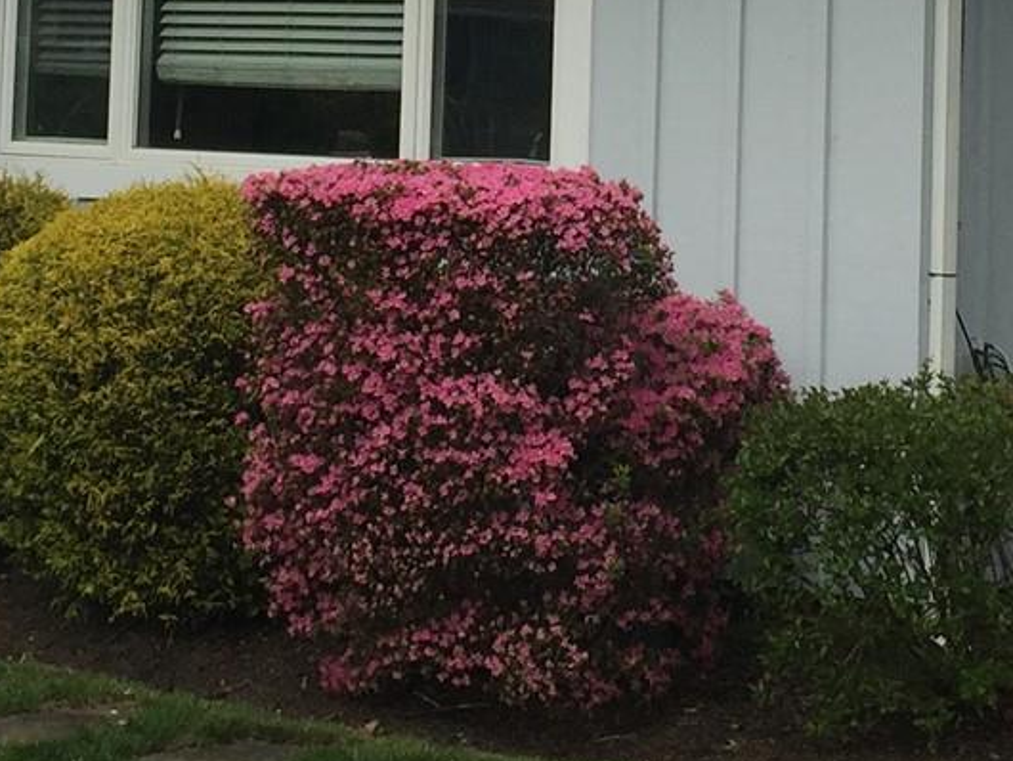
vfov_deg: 12.9
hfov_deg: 17.5
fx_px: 3279
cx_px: 619
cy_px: -117
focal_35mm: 112
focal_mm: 4.15
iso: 32
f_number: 2.2
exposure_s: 1/1199
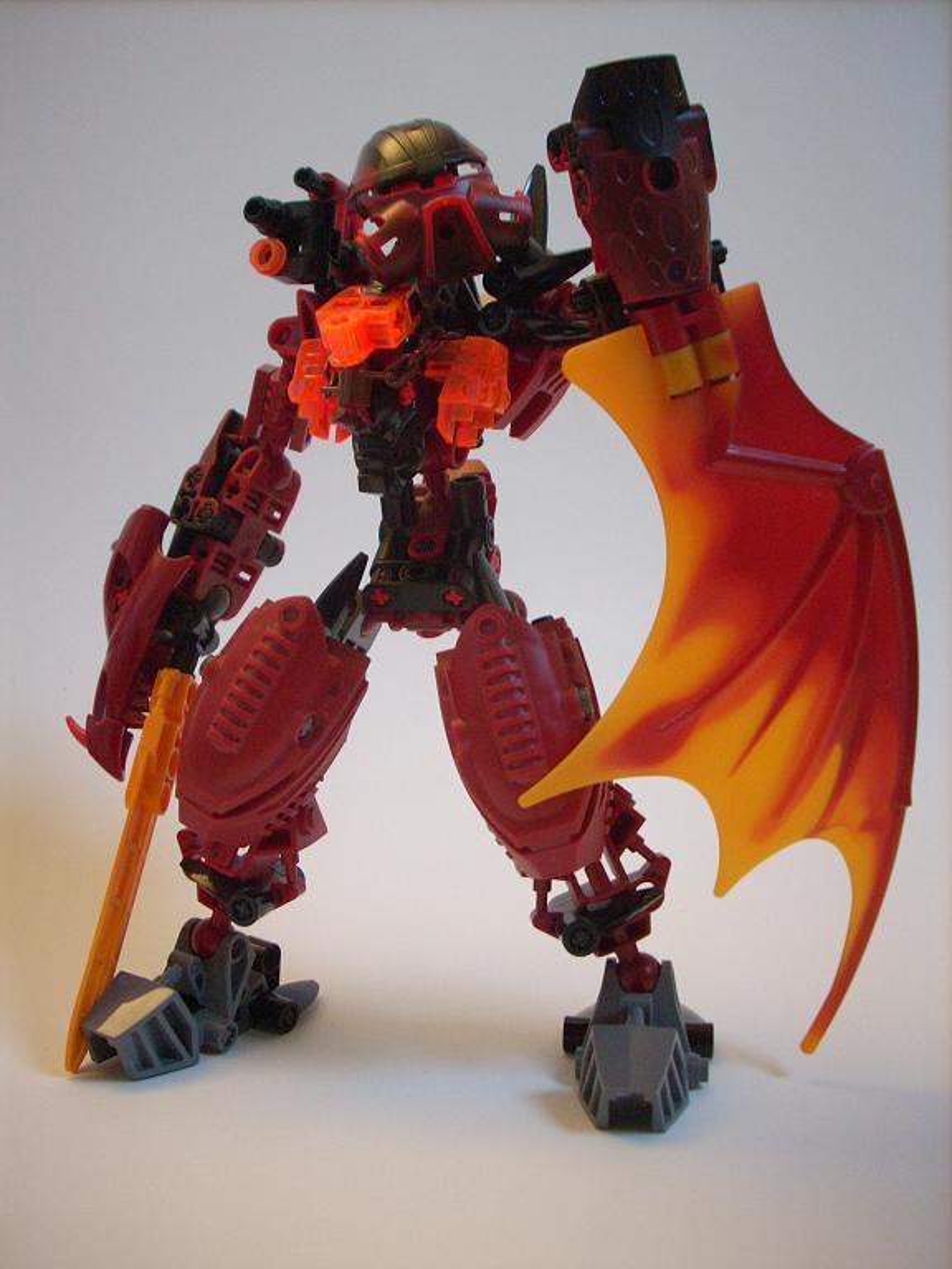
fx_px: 1357
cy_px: 634
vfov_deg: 50.1
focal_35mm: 37
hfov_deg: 38.7
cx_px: 476
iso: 200
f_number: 2.8
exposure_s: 1/8.4
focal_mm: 6.2
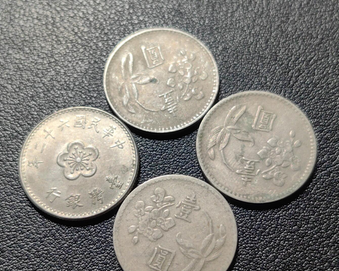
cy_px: 159
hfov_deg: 30.0
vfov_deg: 24.2
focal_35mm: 63
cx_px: 171
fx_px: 632
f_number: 1.4
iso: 50
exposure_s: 1/101
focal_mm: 5.75
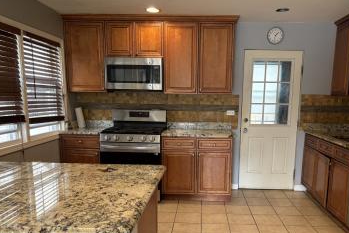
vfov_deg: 42.0
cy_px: 148
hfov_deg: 60.1
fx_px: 301
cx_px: 192
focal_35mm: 31
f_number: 1.6
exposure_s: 1/60
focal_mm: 5.96
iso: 125
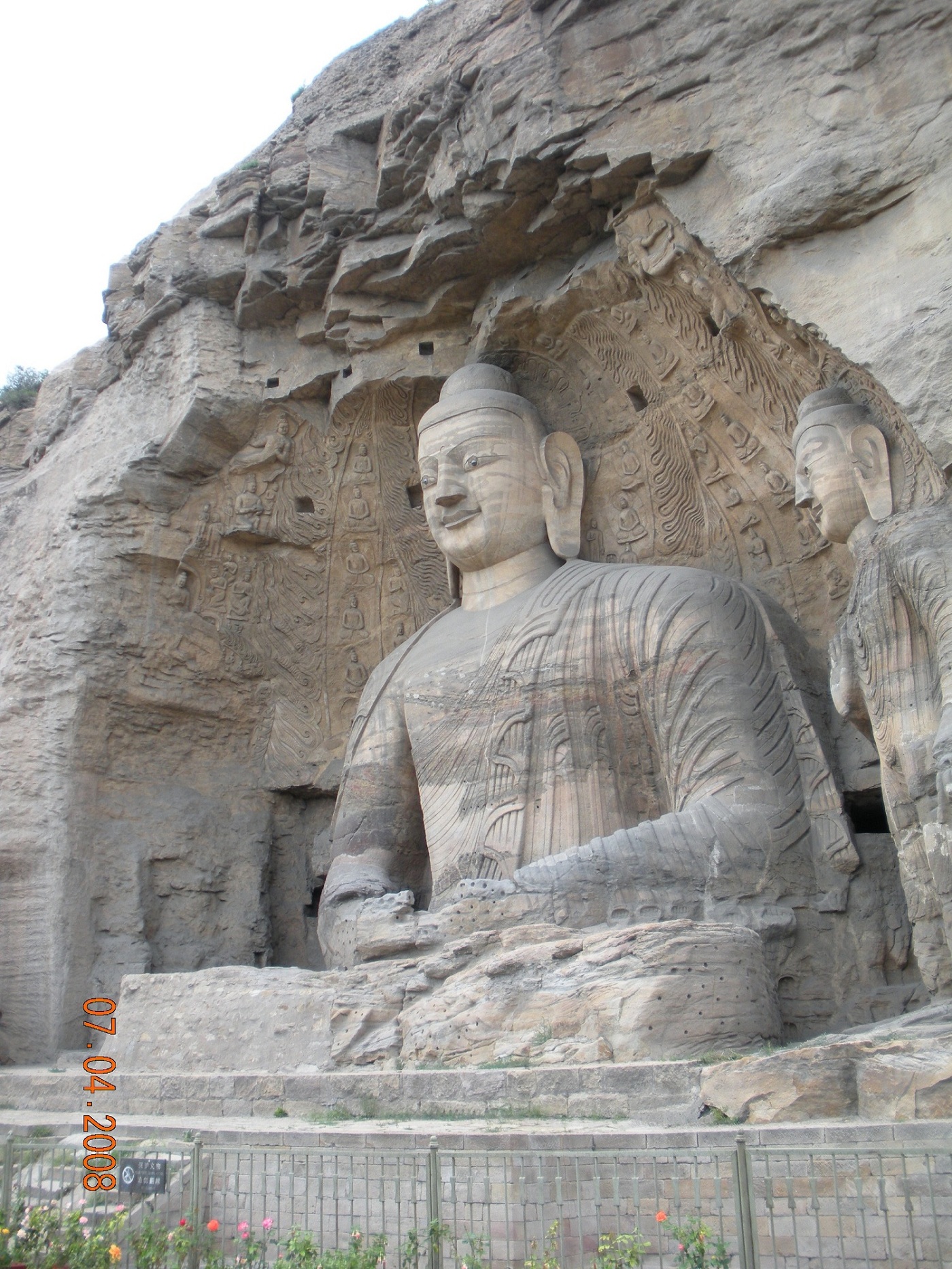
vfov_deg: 51.3
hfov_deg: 39.7
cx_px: 476
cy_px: 634
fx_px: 1319
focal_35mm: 36
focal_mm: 6.3
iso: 64
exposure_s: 1/125
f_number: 3.5
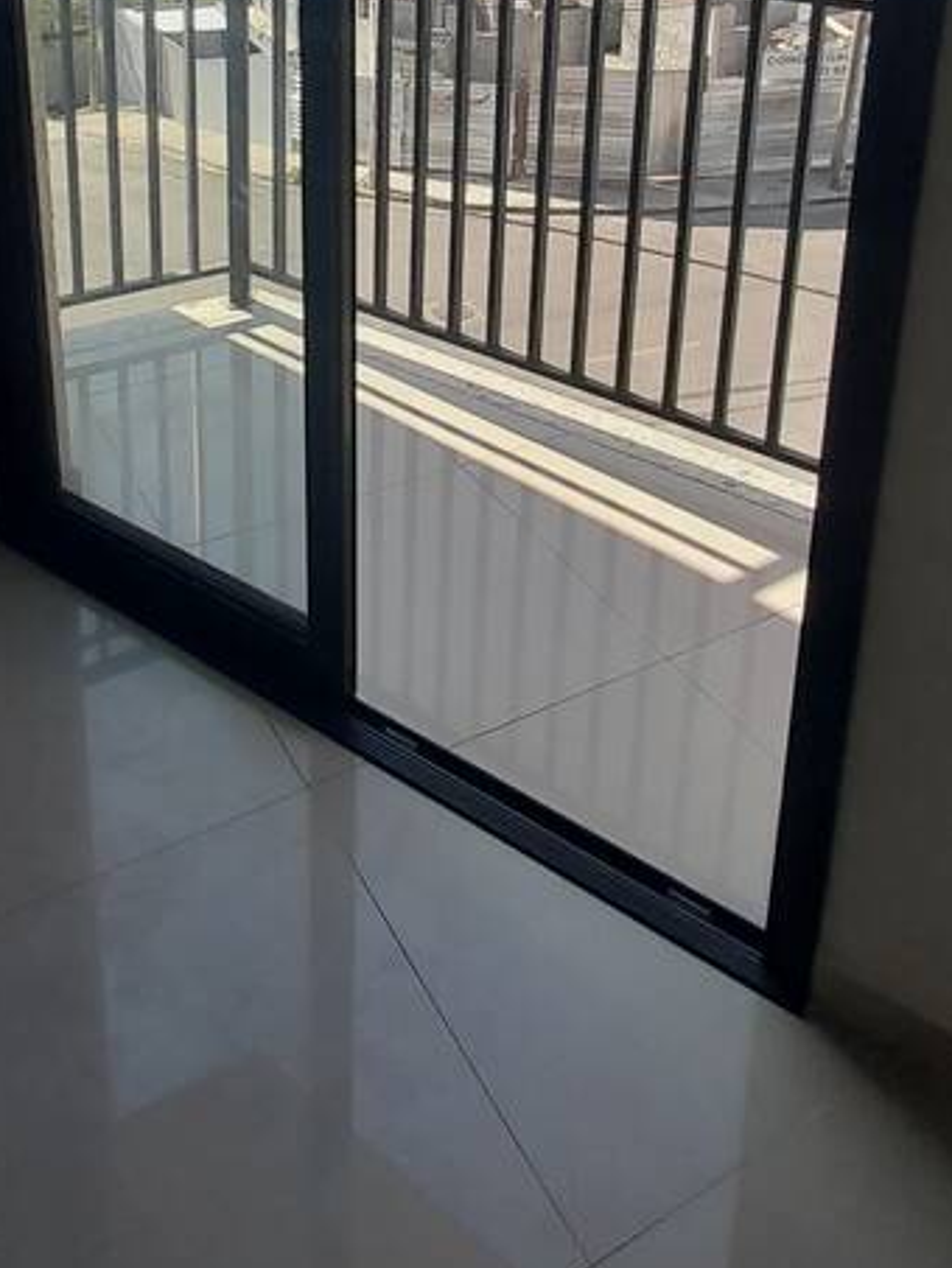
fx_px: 1136
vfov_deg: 51.5
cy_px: 126
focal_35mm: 31
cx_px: 356
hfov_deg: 45.1
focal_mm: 1.42
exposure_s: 1/456
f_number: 2.2
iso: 40
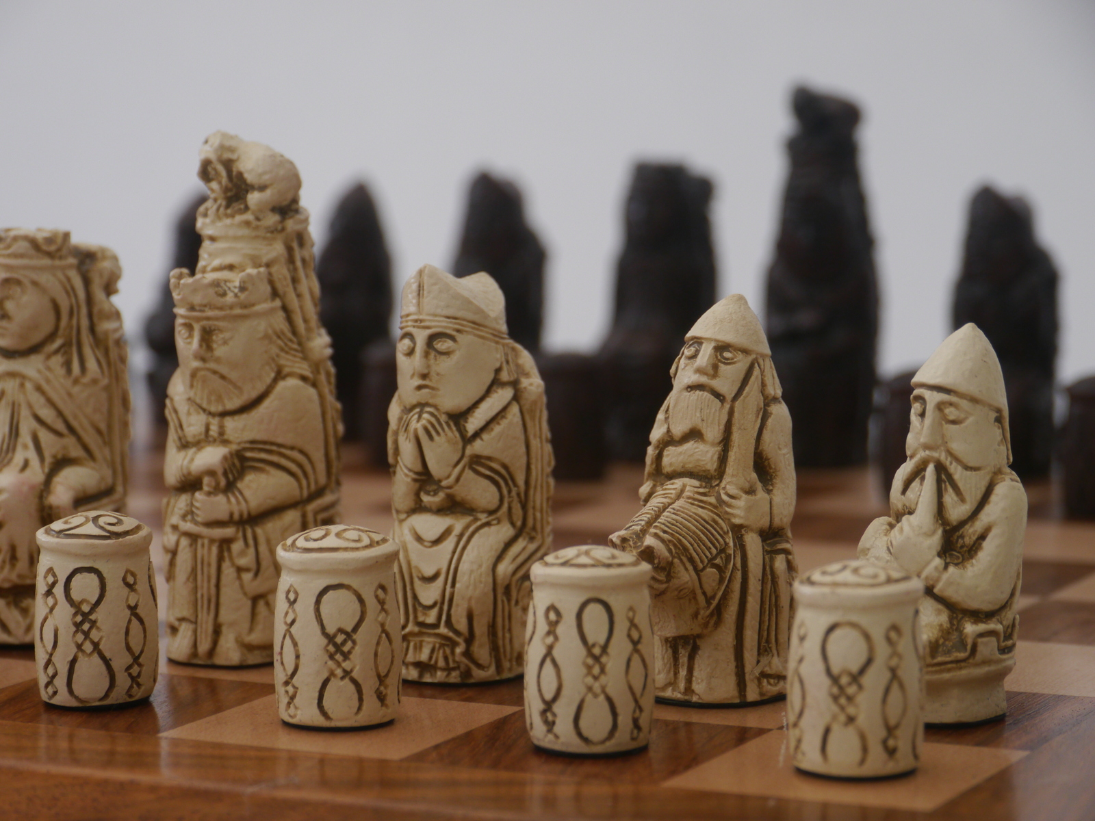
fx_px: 3859
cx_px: 548
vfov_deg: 12.1
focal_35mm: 122
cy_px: 410
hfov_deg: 16.1
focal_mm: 61
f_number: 5.7
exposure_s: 1/125
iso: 400
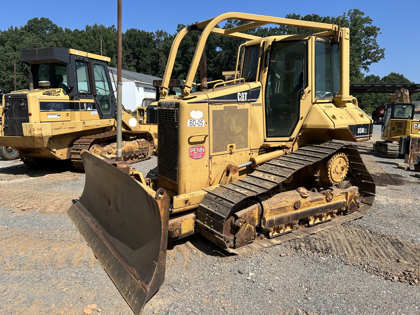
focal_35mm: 26
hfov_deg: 67.3
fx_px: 315
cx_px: 210
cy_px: 158
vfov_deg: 53.1
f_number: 1.5
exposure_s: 1/3704
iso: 50
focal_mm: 5.7
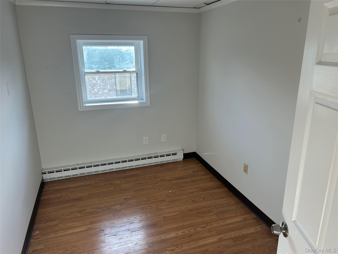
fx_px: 254
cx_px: 169
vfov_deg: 53.1
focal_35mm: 26
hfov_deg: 67.3
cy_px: 127
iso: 40
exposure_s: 1/200
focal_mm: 5.7
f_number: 1.5
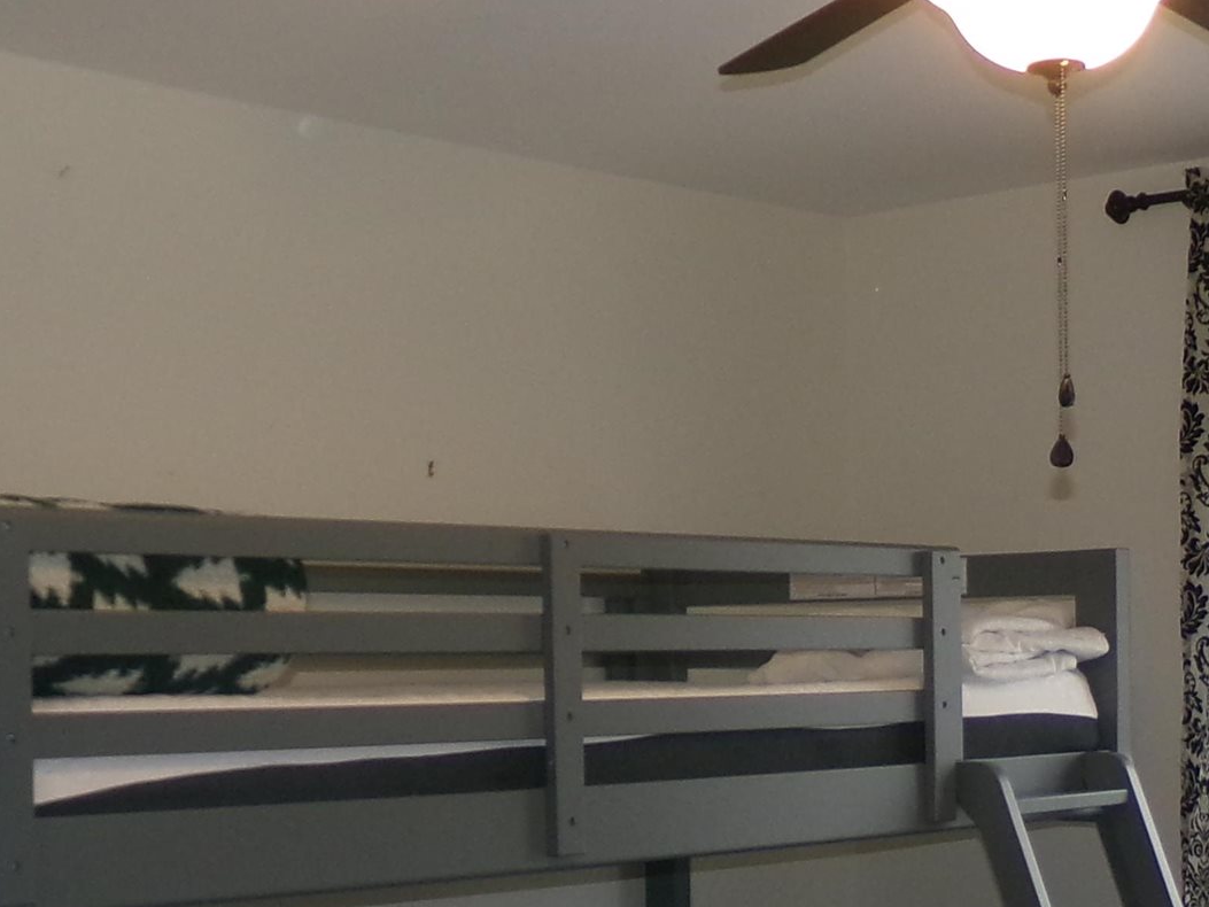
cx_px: 970
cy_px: 696
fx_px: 2445
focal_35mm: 70
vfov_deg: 20.8
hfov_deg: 27.2
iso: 200
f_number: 3.7
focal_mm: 4.3
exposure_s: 1/34
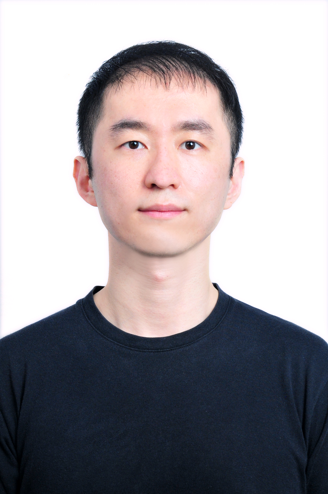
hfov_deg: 21.5
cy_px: 247
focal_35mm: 63
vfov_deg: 31.9
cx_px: 164
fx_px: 863
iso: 400
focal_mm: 42
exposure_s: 1/100
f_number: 8
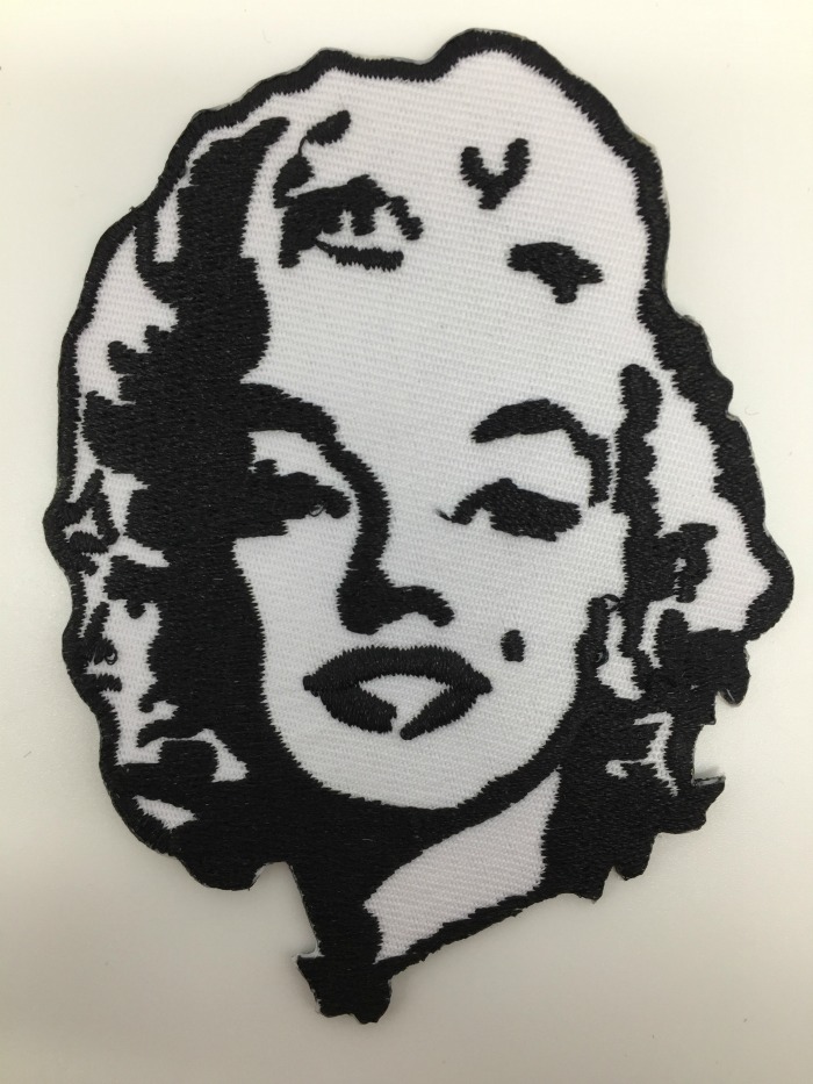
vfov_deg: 61.7
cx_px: 406
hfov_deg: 48.2
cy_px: 542
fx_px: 908
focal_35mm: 29
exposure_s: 1/100
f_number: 2.2
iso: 50
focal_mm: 4.15
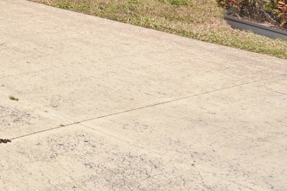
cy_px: -126
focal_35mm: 91
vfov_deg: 13.8
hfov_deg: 15.2
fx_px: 725
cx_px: -367
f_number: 8
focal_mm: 16
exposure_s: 1/1250
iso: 400
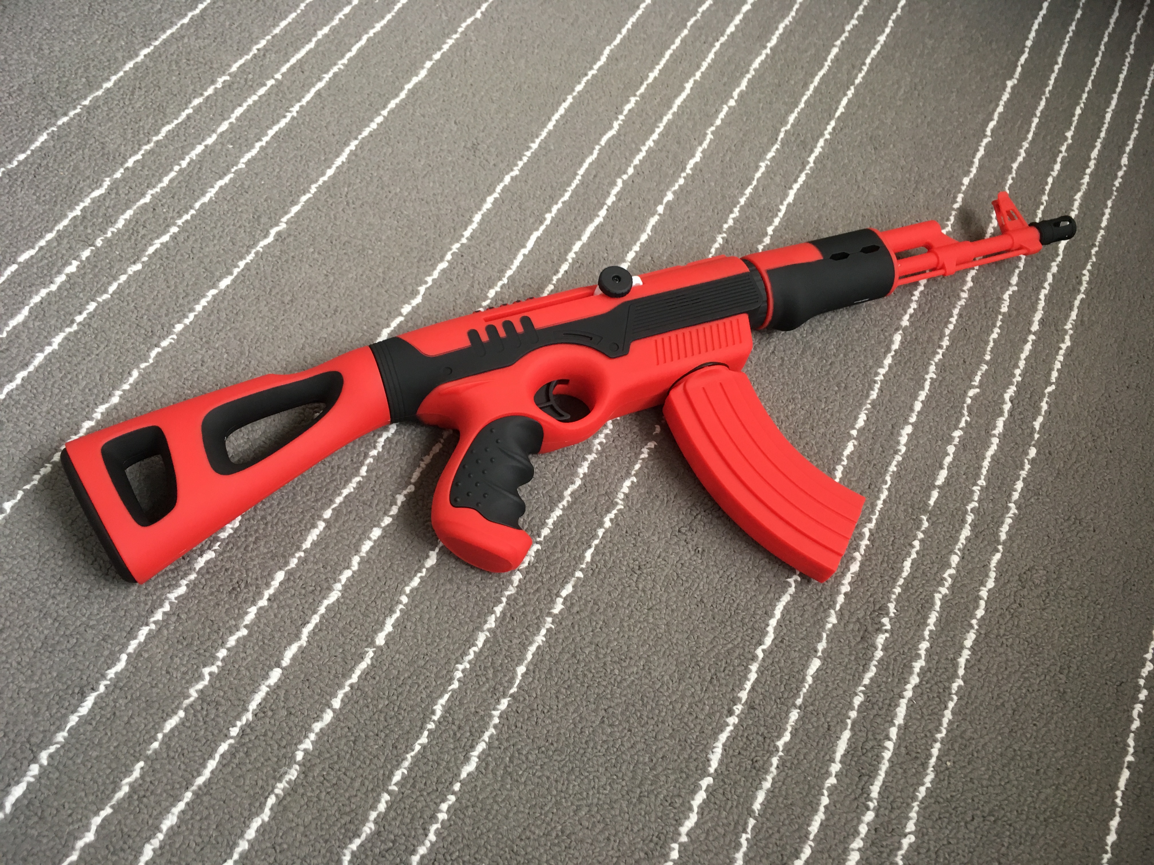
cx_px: 577
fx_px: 967
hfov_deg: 61.7
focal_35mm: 29
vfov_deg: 48.2
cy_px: 432
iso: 64
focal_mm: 4.15
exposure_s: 1/33
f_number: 2.2
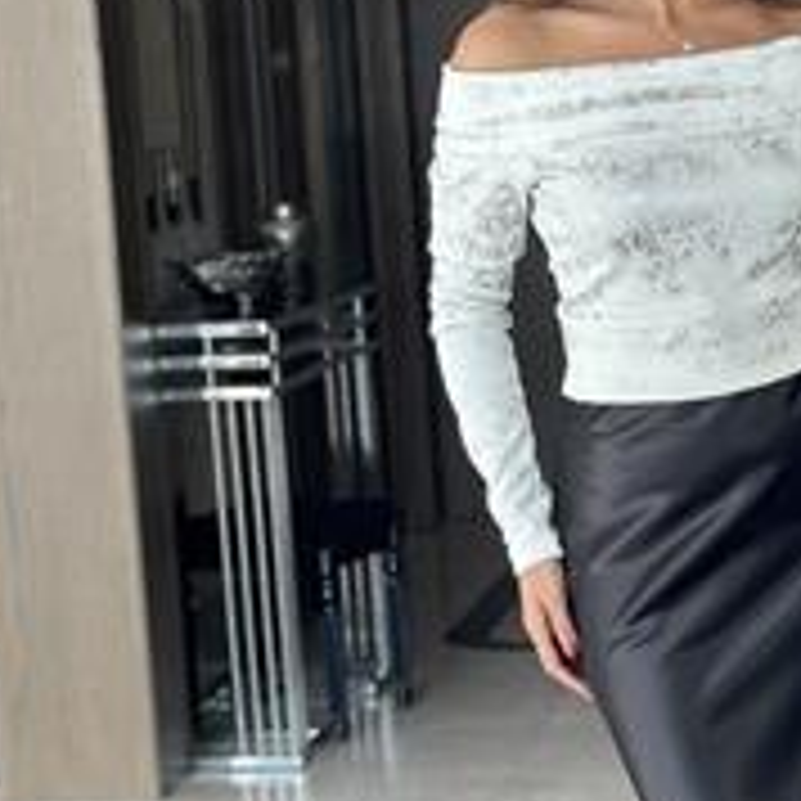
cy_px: 531
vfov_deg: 14.4
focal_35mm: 121
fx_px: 3168
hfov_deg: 14.2
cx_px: 747
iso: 100
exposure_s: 1/136
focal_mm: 6.86
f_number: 1.78
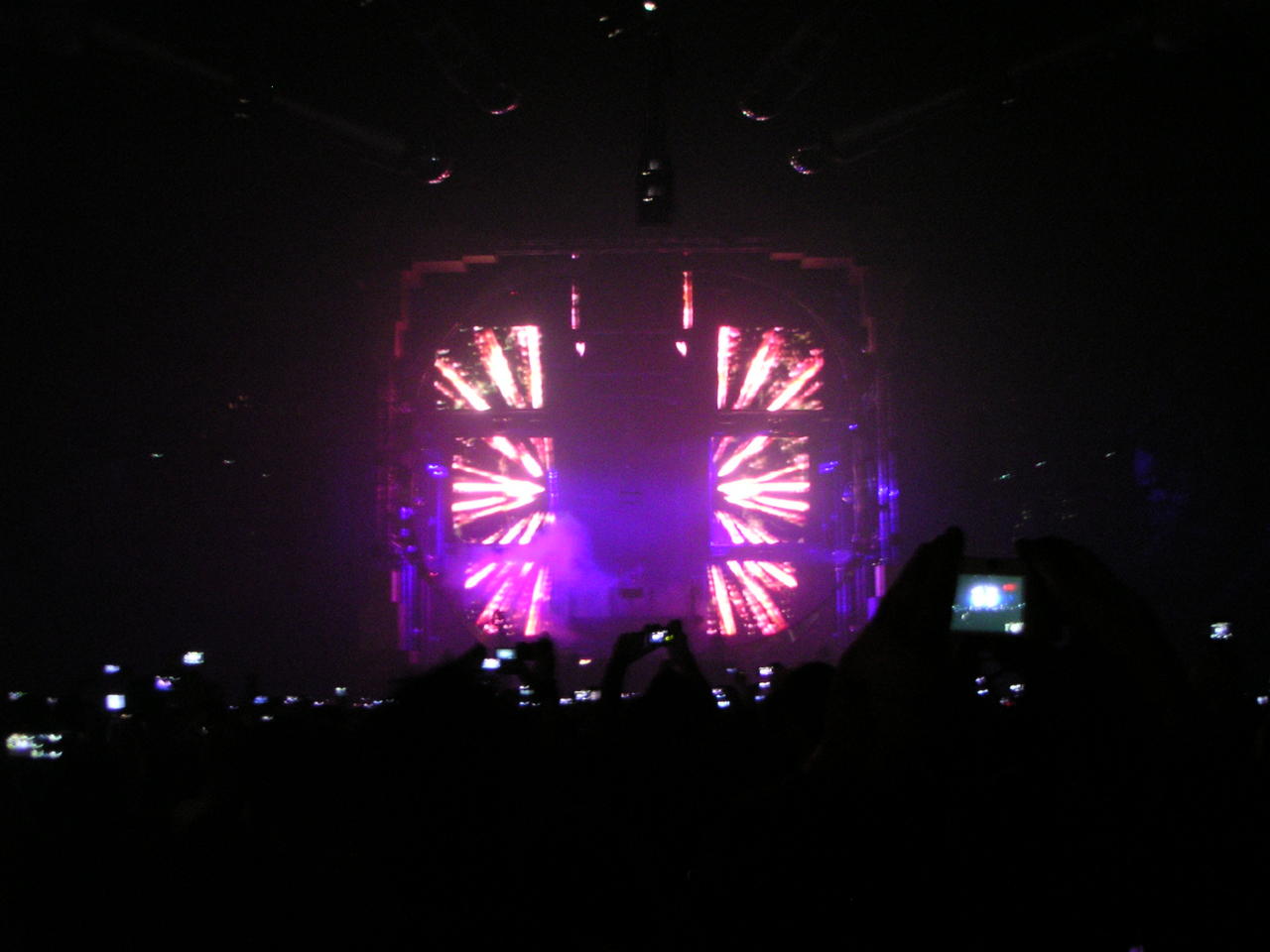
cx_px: 635
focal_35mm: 38
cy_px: 476
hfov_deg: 49.0
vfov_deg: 37.7
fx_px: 1394
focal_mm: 6
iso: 200
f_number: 2.8
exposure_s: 1/6
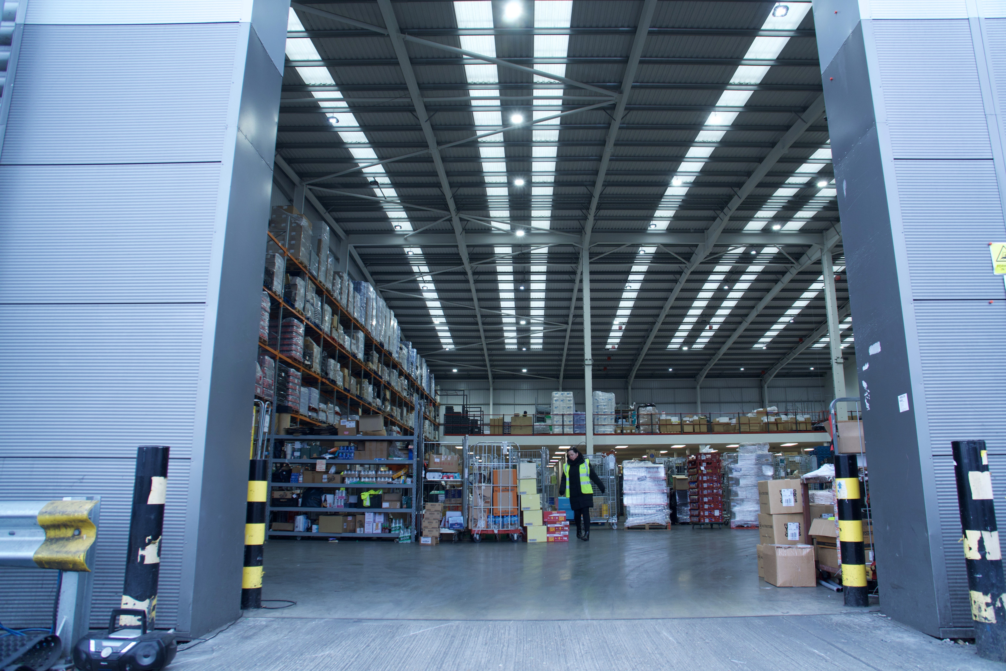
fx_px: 671
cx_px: 503
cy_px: 336
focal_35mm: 24
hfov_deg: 73.7
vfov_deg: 53.1
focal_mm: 16
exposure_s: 1/100
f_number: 4
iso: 400
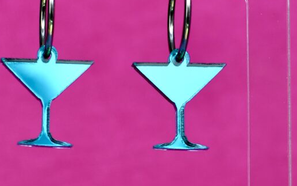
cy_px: 71
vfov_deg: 13.1
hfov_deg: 20.8
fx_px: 809
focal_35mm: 100
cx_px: 114
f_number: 5
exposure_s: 1/500
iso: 400
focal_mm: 35
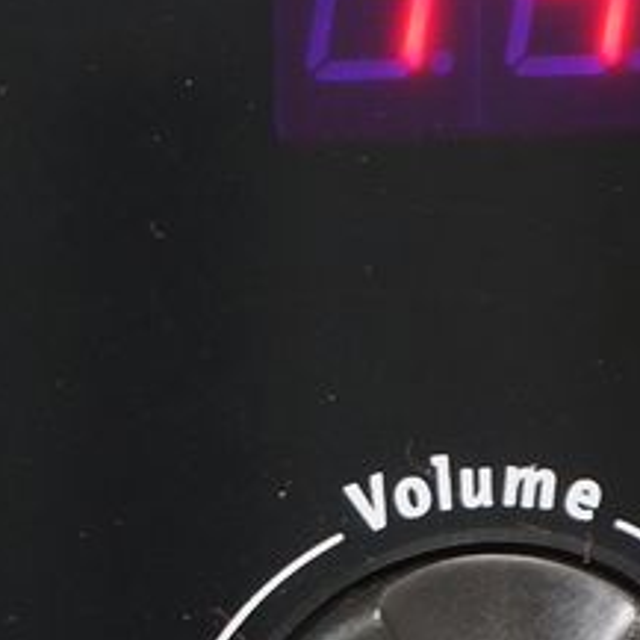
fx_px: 7279
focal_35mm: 348
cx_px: 417
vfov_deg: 5.0
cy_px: 453
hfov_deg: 5.0
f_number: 5.6
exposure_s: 1/6
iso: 200
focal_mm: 44
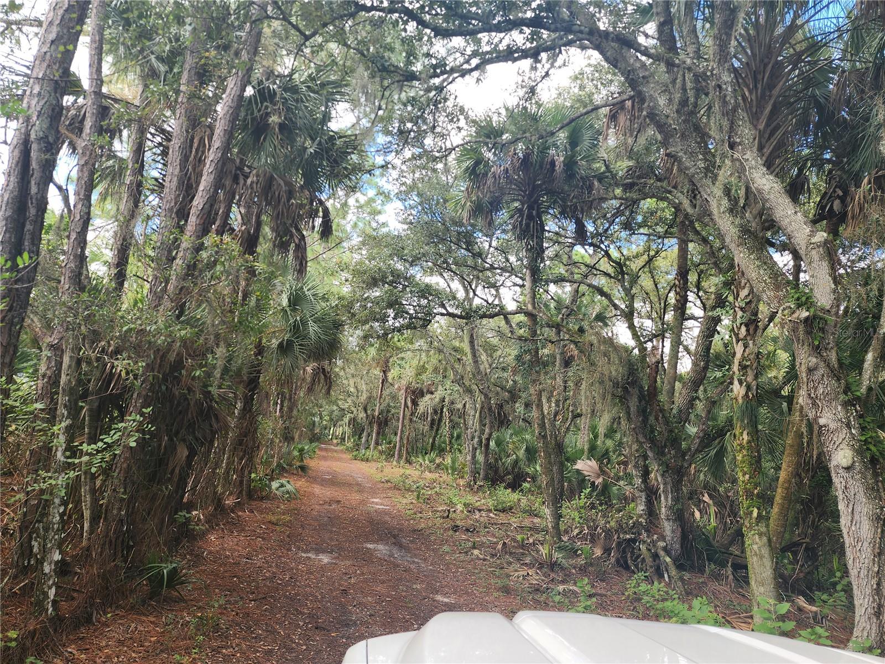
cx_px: 442
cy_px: 332
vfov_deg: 58.9
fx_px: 588
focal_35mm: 23
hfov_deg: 73.9
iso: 25
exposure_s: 1/180
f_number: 1.8
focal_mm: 6.4
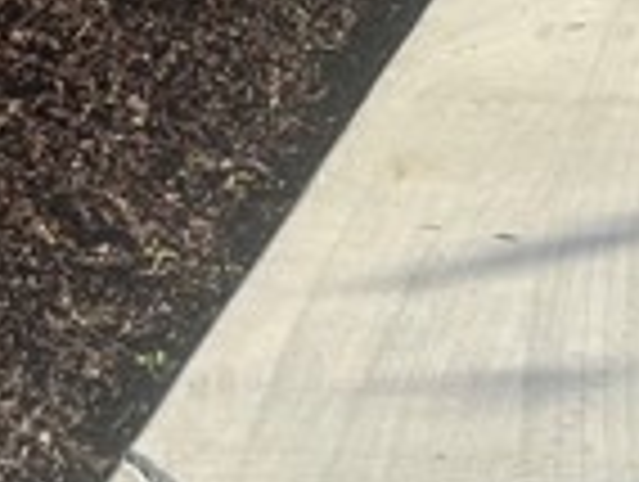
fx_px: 2163
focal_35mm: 117
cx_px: 909
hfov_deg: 15.7
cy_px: -514
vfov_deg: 11.3
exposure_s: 1/1550
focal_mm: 5.96
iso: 50
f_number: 1.6
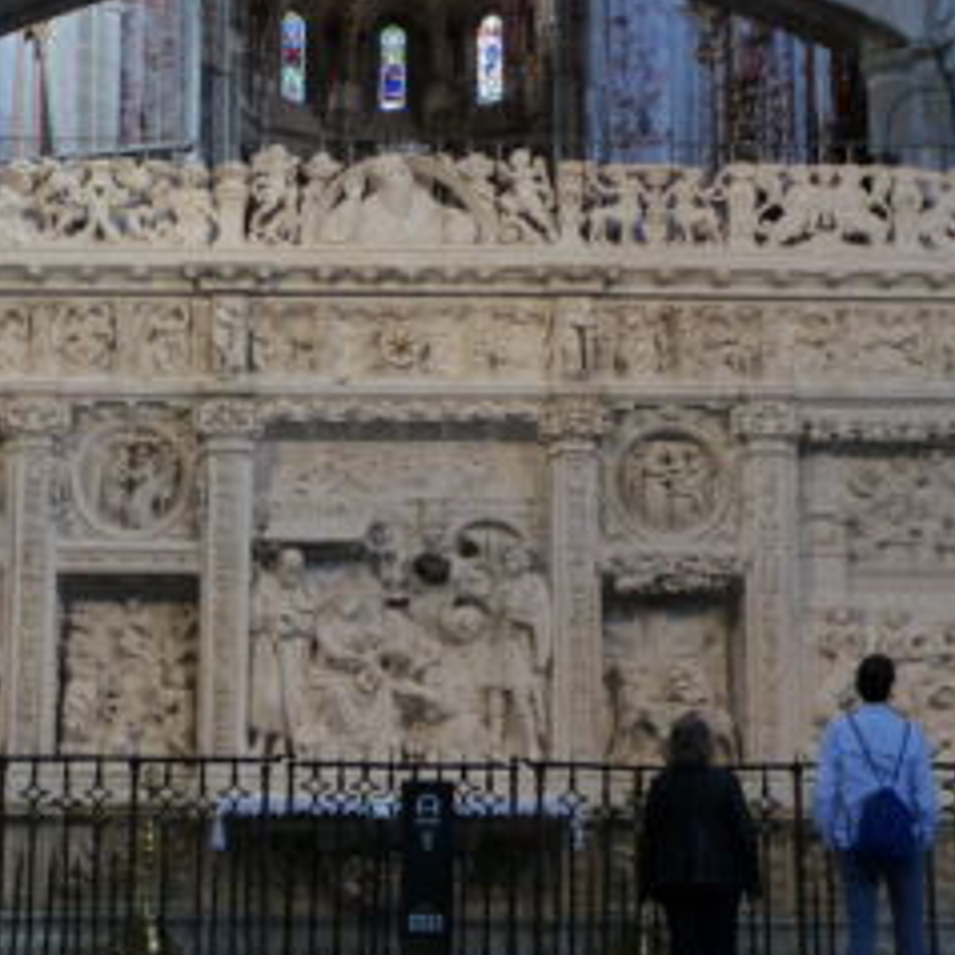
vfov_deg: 29.5
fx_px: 1810
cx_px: 377
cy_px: 457
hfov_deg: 29.5
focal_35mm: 58
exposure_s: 1/50
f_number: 2.8
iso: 400
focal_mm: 7
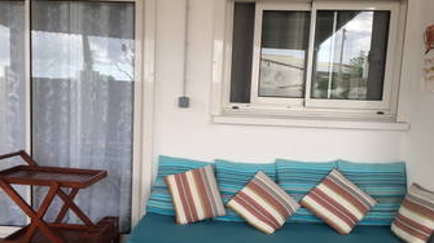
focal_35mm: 34
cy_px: 142
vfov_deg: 34.5
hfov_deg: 58.1
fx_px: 391
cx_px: 219
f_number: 2.2
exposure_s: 1/180
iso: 32
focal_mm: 4.15
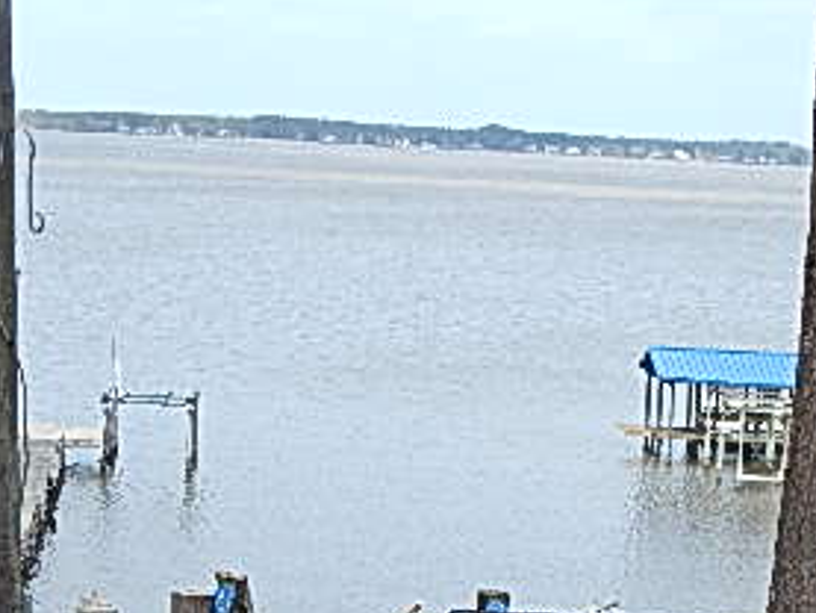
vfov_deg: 13.3
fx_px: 2618
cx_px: 436
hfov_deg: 17.7
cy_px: 463
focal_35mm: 111
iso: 125
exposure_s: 1/640
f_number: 3.7
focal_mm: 8.6
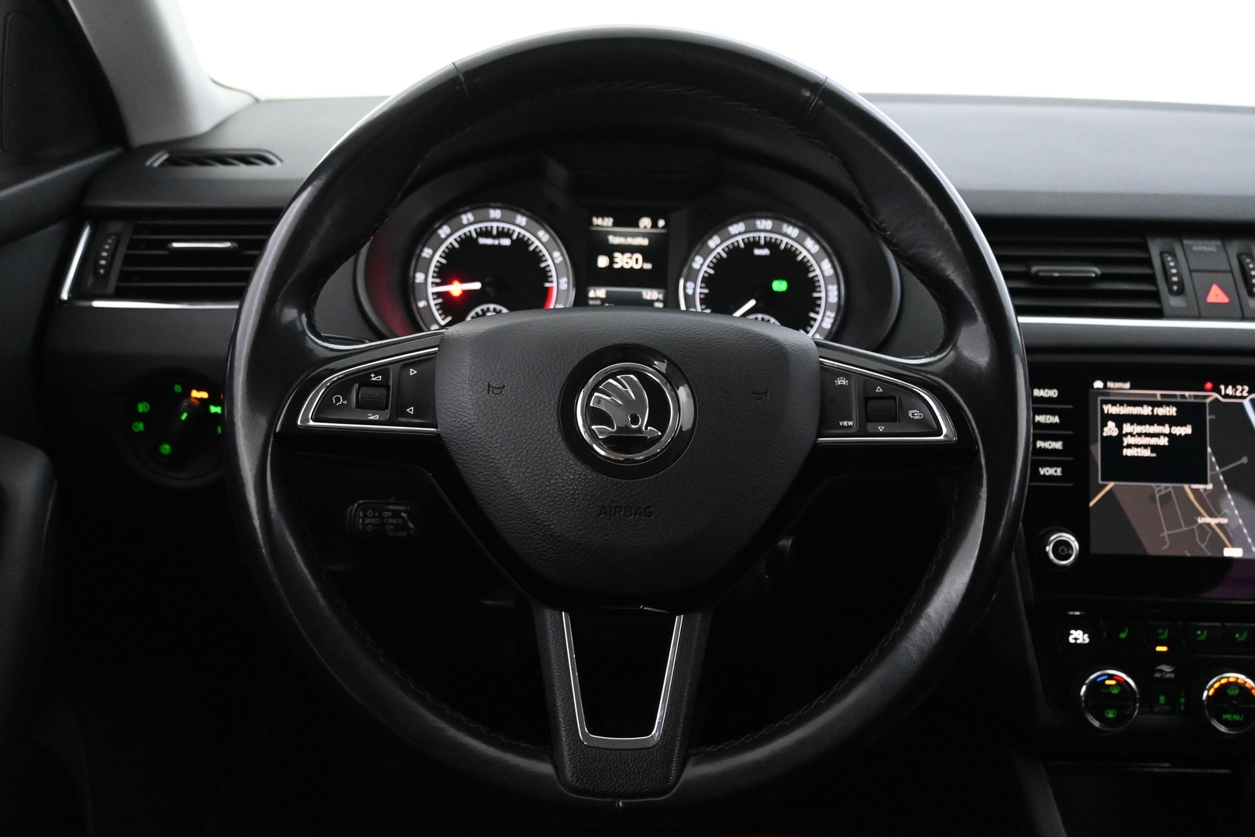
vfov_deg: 40.0
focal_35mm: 33
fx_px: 1150
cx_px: 628
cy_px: 418
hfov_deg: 57.2
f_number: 4
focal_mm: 22
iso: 5600
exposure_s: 1/40
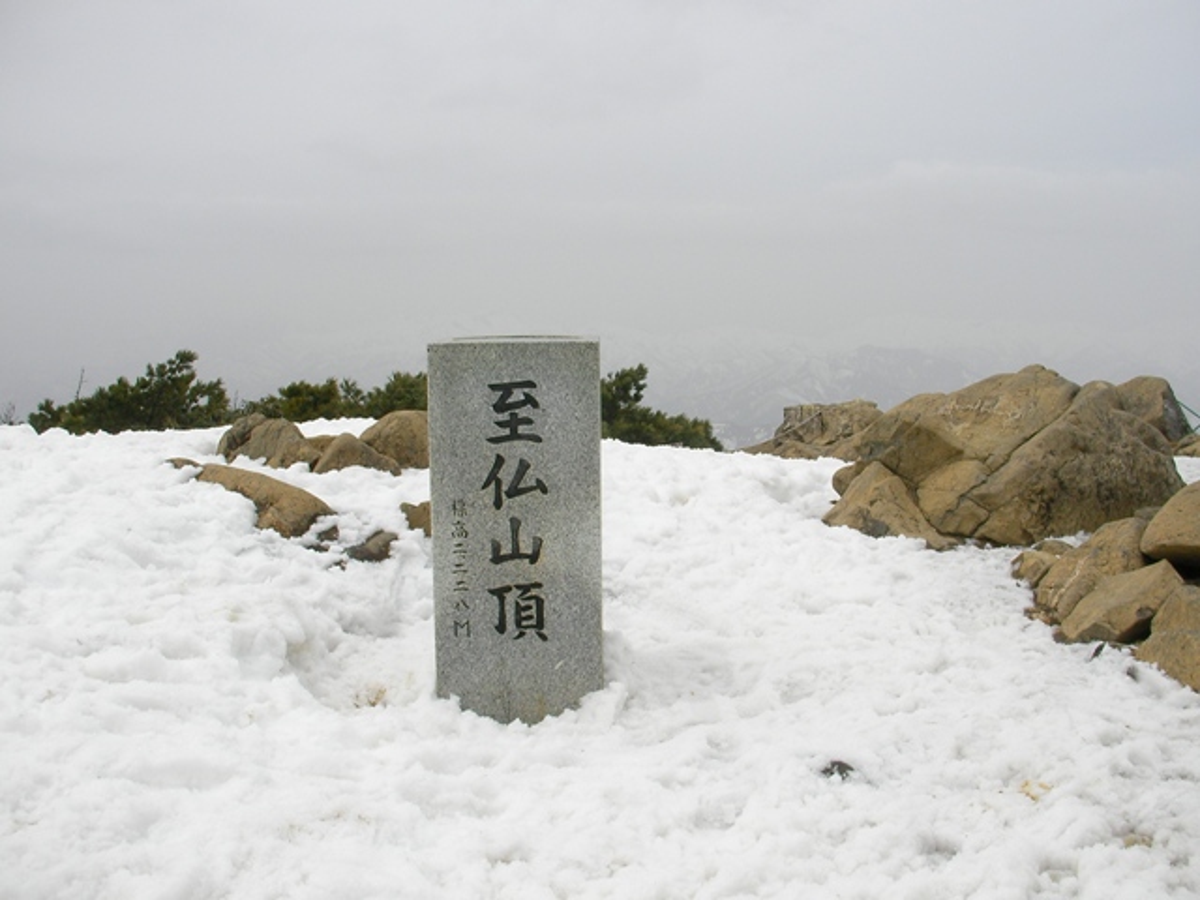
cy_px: 450
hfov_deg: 49.0
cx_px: 600
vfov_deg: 37.7
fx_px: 1317
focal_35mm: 38
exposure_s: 1/620
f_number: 5.6
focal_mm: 6.3
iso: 50
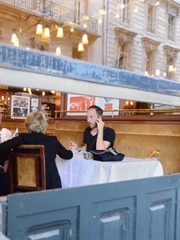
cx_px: 11
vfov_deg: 43.8
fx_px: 298
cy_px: 122
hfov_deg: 31.6
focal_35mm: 43
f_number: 4.5
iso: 800
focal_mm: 29
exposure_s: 1/40
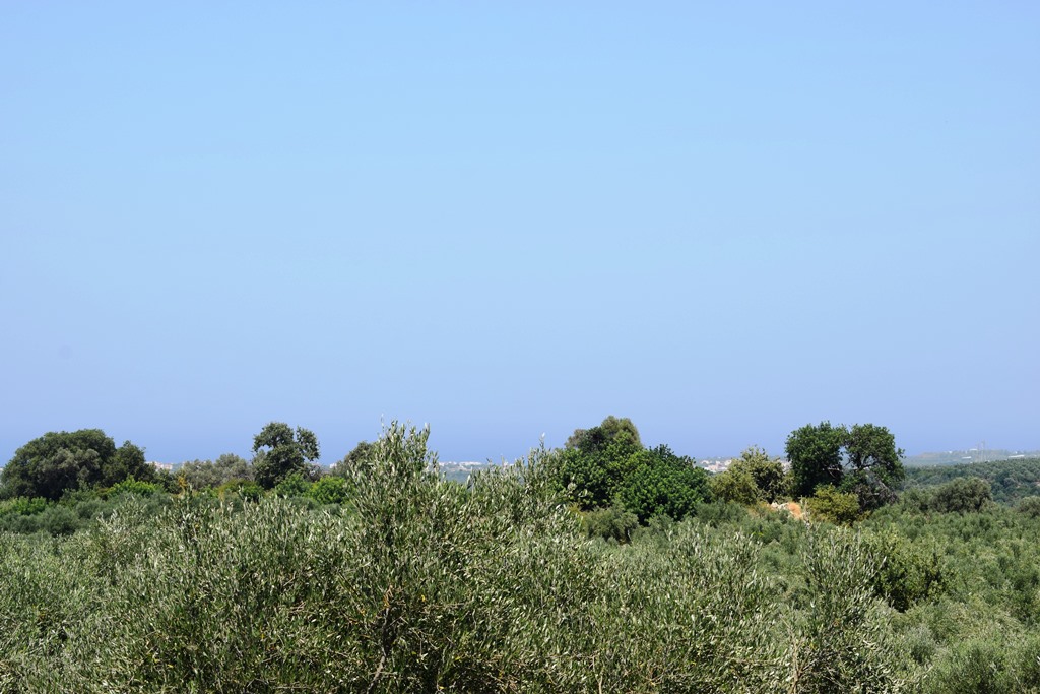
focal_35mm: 82
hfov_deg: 24.6
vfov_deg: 16.6
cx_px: 520
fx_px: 2384
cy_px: 347
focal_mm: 55
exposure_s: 1/400
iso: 200
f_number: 10
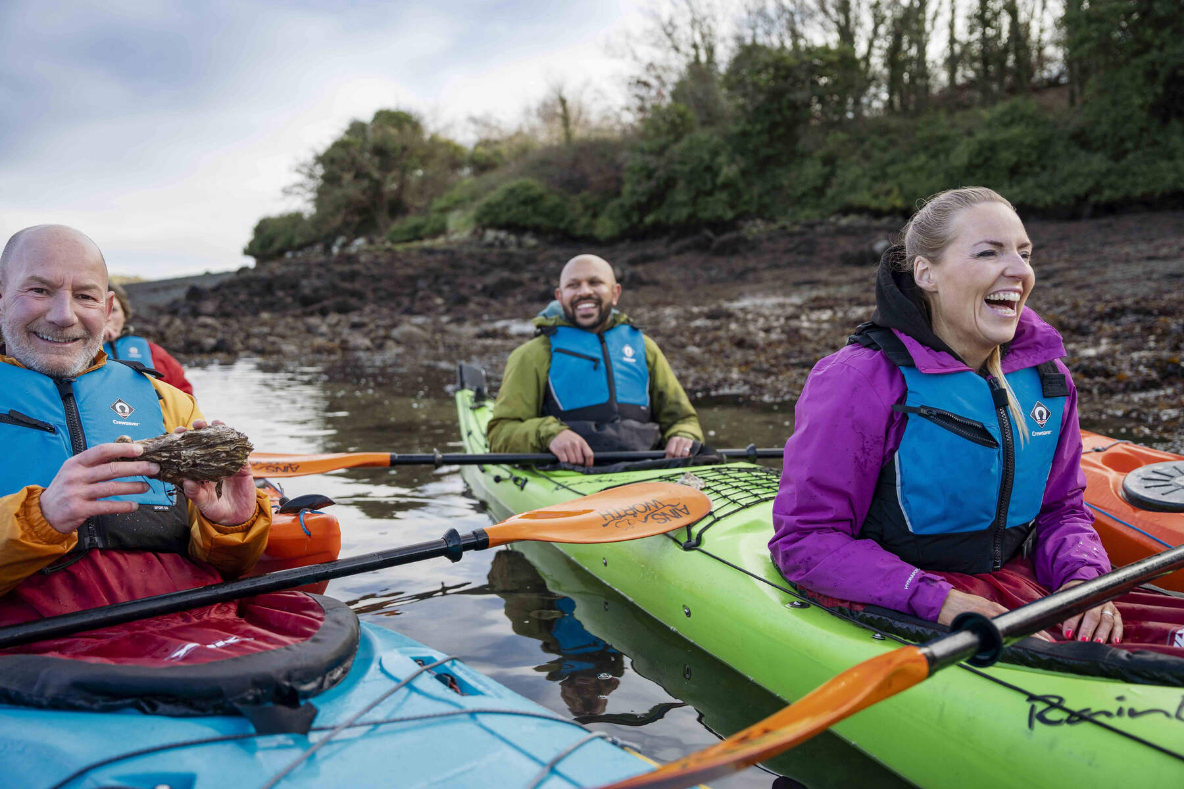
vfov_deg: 45.0
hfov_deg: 63.7
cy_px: 394
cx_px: 592
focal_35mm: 29
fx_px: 954
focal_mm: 29
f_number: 2.8
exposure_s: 1/1000
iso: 200
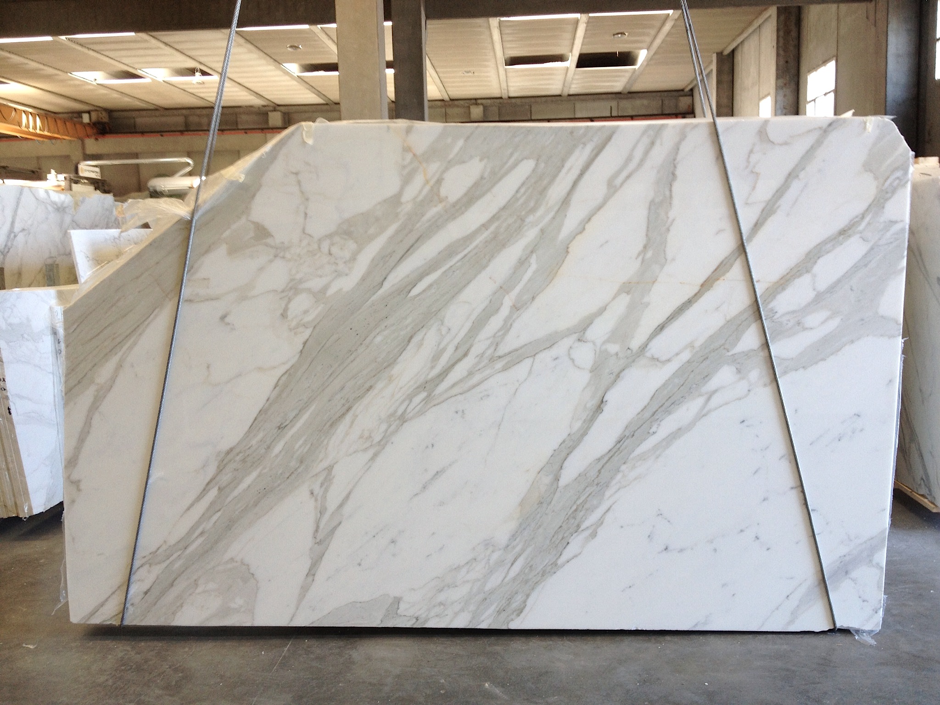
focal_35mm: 35
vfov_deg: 40.7
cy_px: 352
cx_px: 470
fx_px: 950
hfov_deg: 52.6
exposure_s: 1/60
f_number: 2.4
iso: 50
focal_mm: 4.28
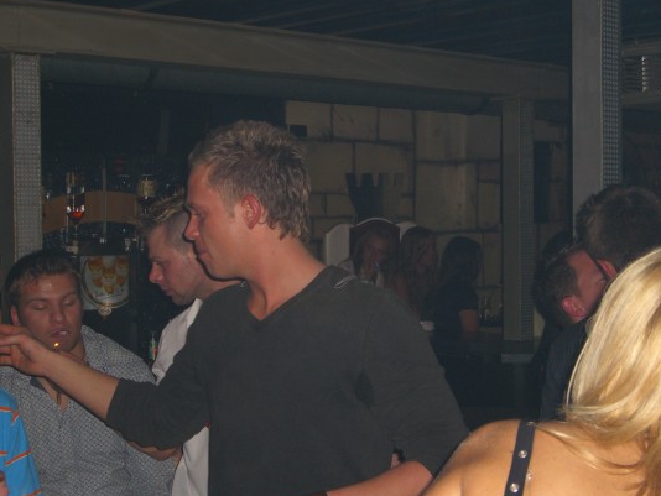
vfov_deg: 22.9
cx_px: 314
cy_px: 265
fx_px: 1223
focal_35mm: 64
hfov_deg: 30.2
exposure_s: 1/60
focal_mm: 11.8
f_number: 3.6
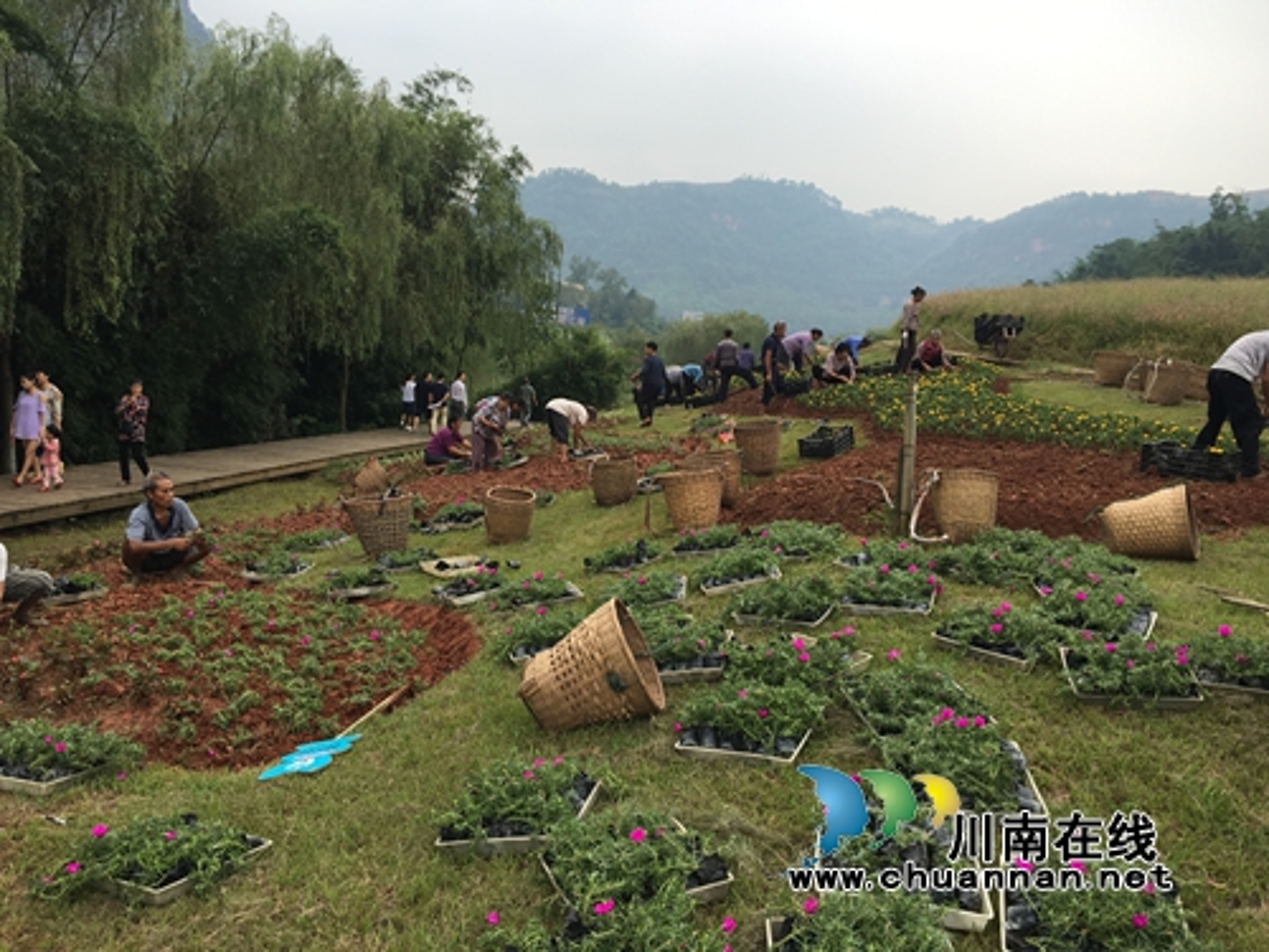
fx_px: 1063
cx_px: 634
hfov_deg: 61.7
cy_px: 476
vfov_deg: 48.2
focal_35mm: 29
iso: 25
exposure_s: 1/337
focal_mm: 4.15
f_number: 2.2
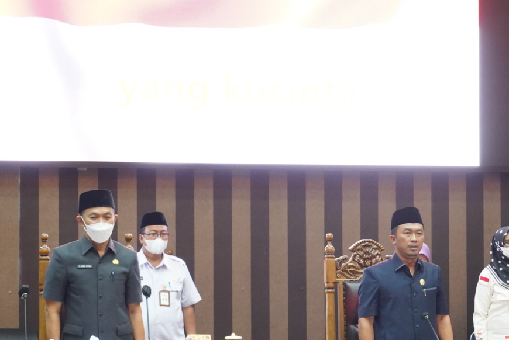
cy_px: 188
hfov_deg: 15.7
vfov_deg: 10.6
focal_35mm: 130
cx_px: 383
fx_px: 1840
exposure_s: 1/20
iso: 6400
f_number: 7.1
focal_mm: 70
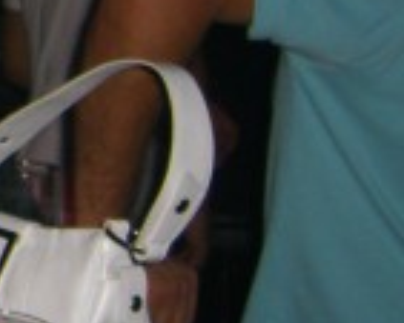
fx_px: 1890
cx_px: -410
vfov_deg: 9.7
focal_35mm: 158
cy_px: -57
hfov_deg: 11.1
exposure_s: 1/60
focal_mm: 7.9
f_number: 2.8
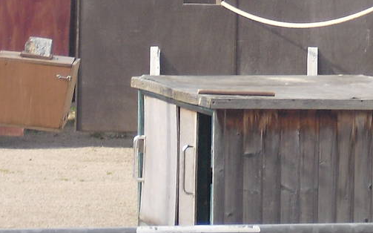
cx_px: 320
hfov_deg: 5.8
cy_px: 34
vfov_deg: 3.6
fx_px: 3669
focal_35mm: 361
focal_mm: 18.9
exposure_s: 1/125
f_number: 5.6
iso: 100
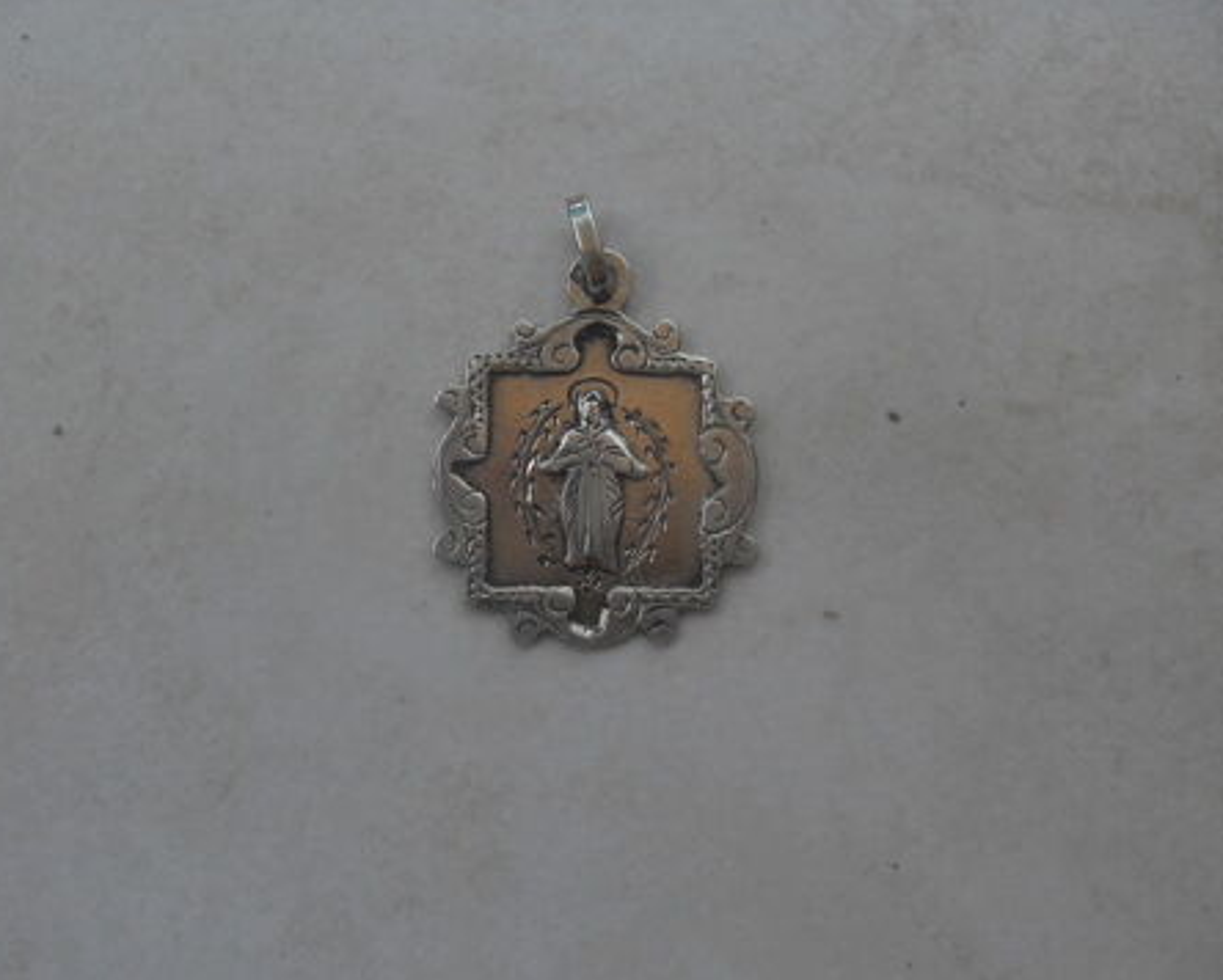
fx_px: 1413
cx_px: 625
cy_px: 490
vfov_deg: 38.3
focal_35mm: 39
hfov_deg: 46.8
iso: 80
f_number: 2.8
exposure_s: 1/90
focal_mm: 6.3
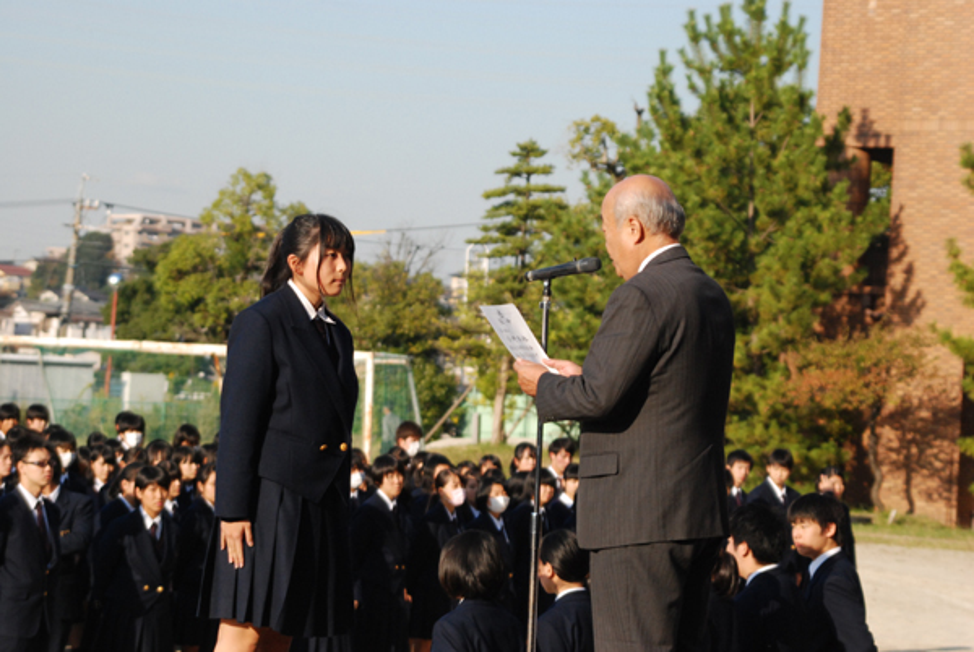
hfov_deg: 17.5
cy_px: 326
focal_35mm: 117
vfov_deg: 11.8
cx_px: 487
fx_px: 3170
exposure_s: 1/2000
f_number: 5
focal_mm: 78
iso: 800
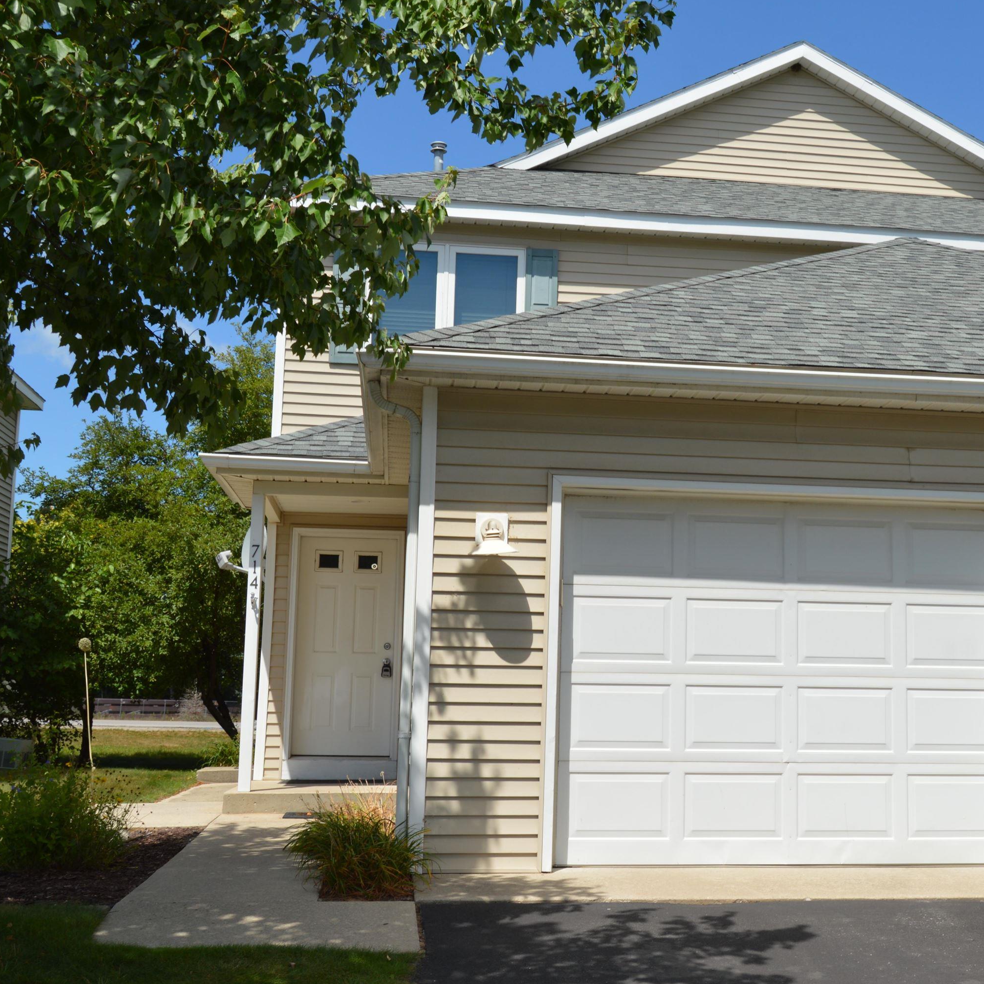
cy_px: 490
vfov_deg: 36.1
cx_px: 640
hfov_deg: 35.8
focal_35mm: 47
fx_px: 1512
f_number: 10
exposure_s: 1/200
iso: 100
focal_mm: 24
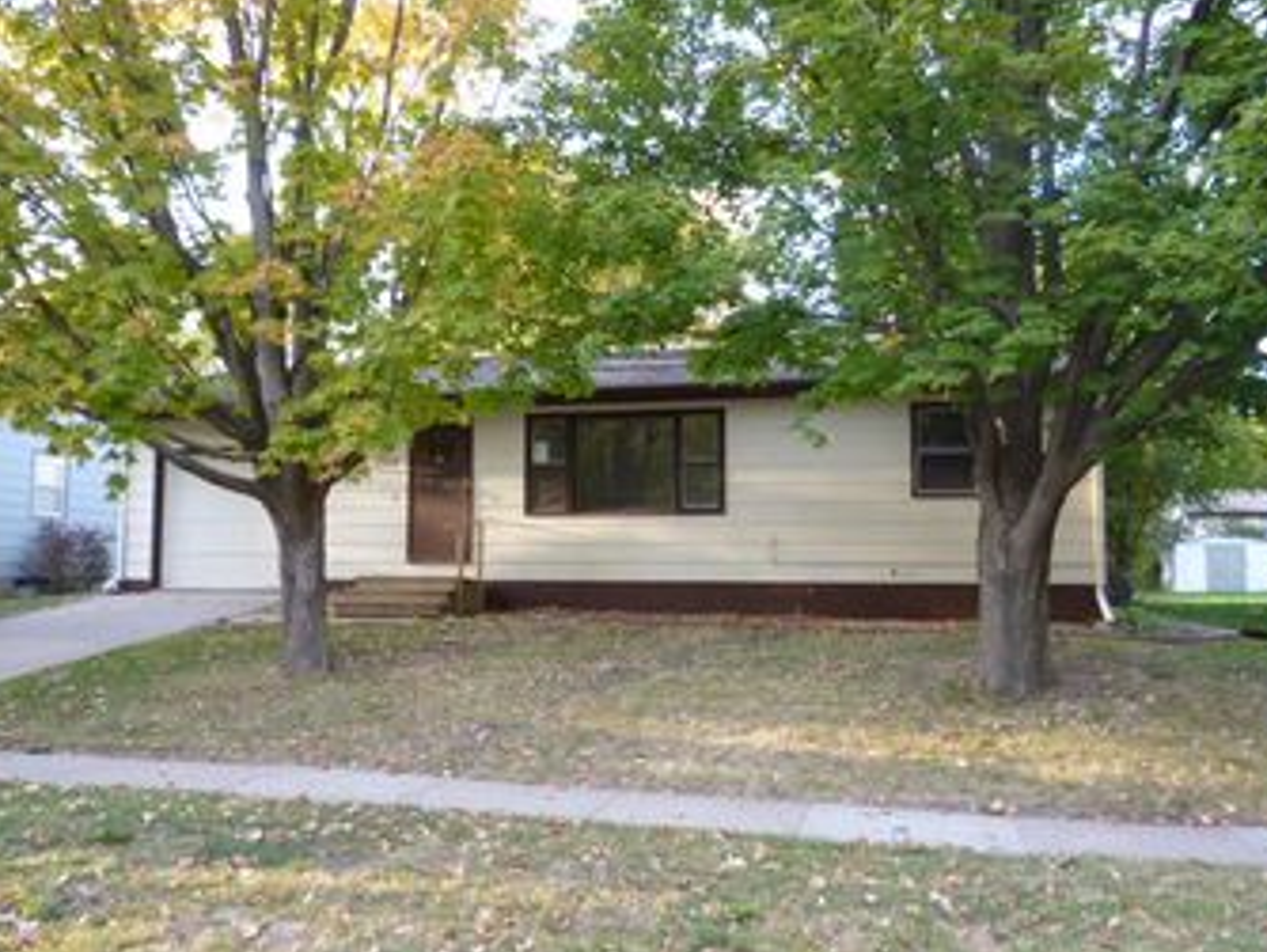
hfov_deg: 61.6
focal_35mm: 29
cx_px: 645
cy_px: 485
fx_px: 1062
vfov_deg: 48.3
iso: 200
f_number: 3.1
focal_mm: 5
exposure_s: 1/60
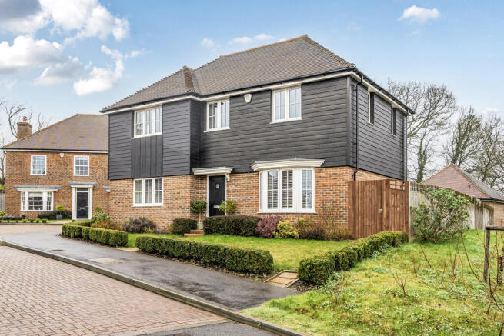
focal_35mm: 31
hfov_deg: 60.3
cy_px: 168
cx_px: 252
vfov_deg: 42.3
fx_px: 434
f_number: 8
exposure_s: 1/125
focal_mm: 21
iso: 400
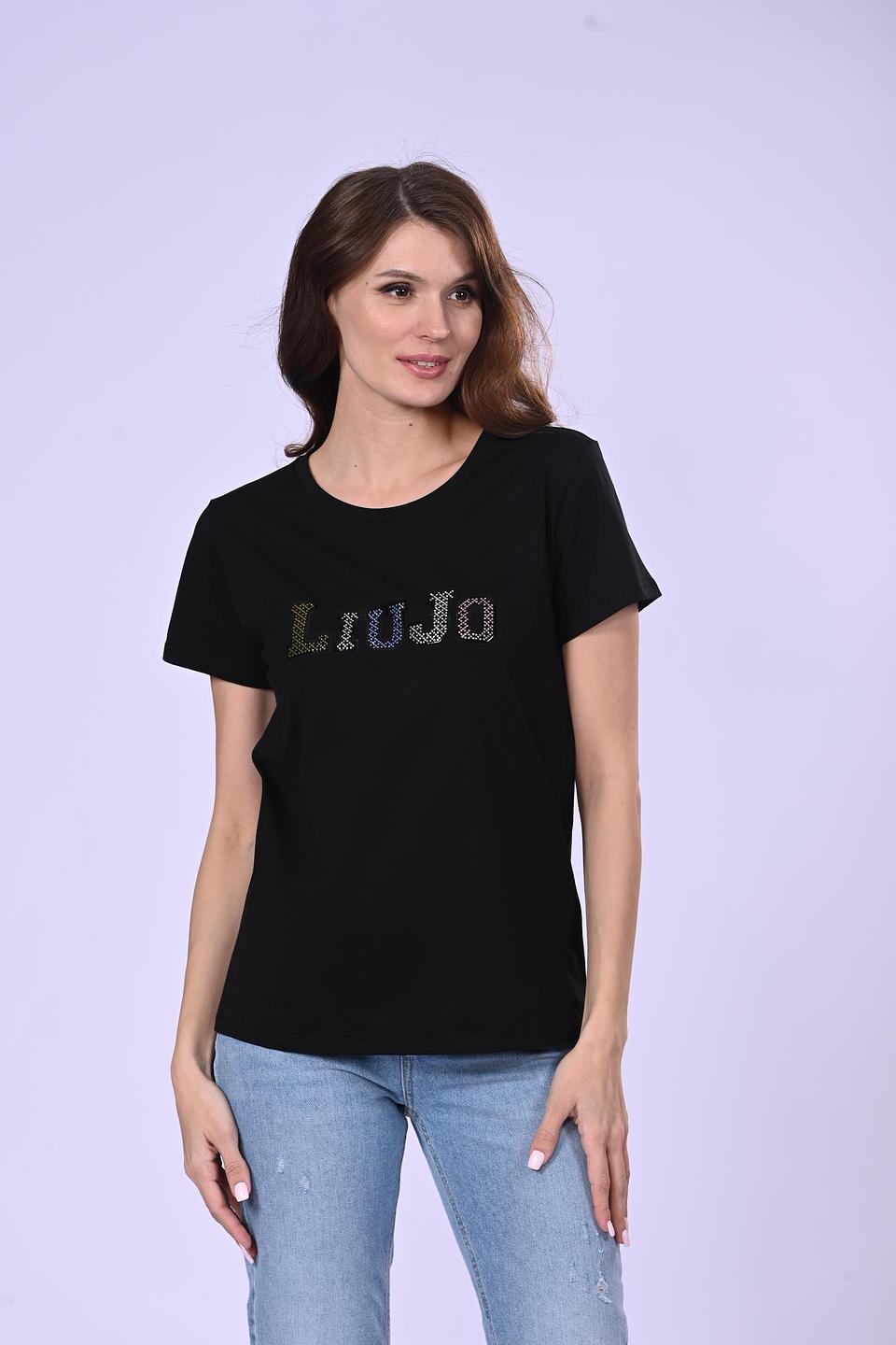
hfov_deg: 11.4
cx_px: 448
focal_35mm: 120
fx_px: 4480
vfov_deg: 17.1
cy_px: 672
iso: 200
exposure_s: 1/160
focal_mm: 120
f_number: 9
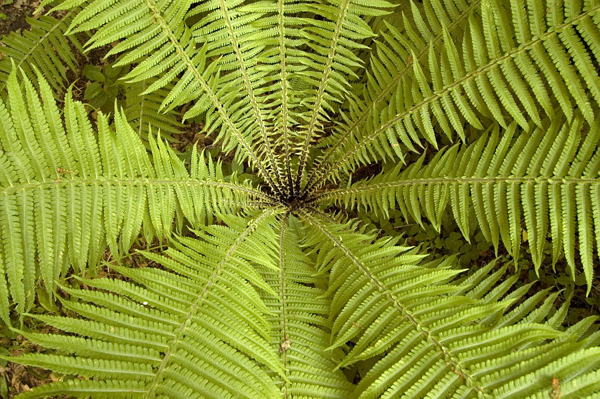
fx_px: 599
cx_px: 300
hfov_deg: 53.2
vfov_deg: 36.8
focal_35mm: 36
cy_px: 200
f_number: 11
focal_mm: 24
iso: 200
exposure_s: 1/8
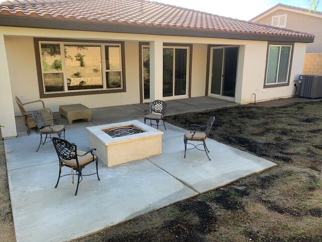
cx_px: 161
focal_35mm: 26
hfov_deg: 67.3
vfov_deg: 53.1
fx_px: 242
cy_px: 121
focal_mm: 4.25
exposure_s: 1/306
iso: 25
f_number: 1.8
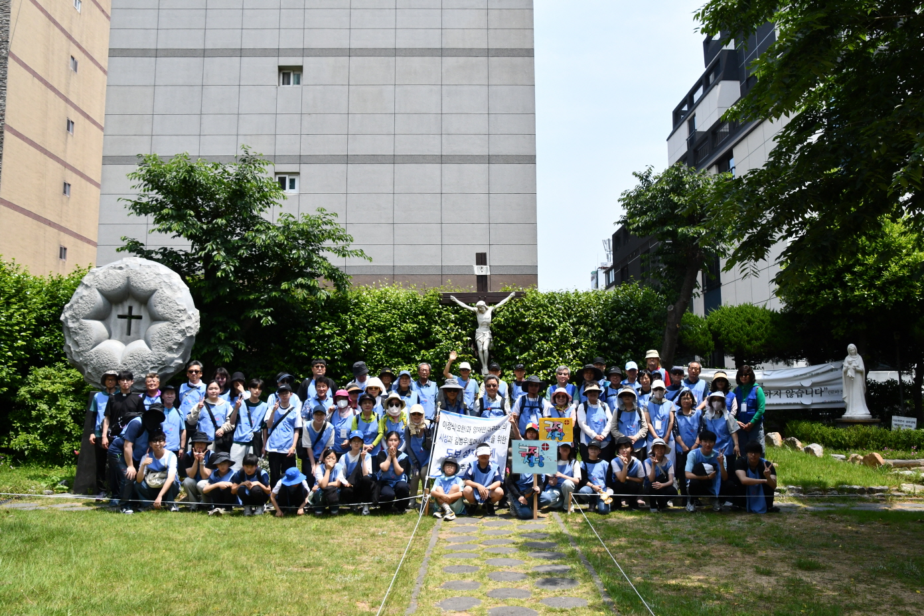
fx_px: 796
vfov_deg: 42.3
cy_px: 308
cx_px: 462
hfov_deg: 60.3
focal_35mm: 31
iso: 800
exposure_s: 1/1000
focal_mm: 21
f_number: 10
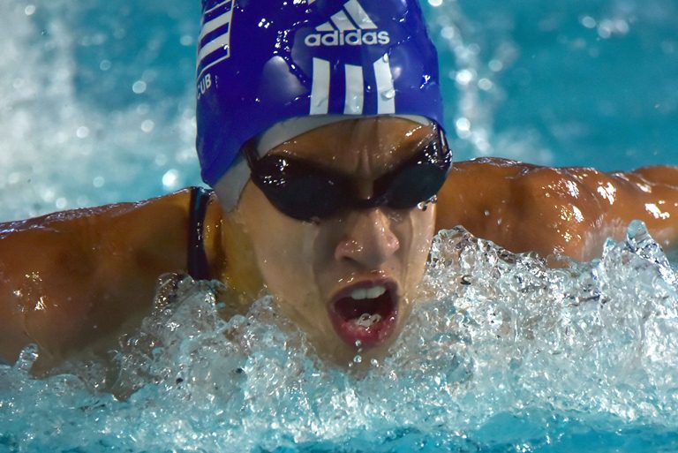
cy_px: 226
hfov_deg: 3.4
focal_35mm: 600
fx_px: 11306
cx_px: 339
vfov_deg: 2.3
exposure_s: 1/800
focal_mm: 600
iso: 1250
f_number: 6.3
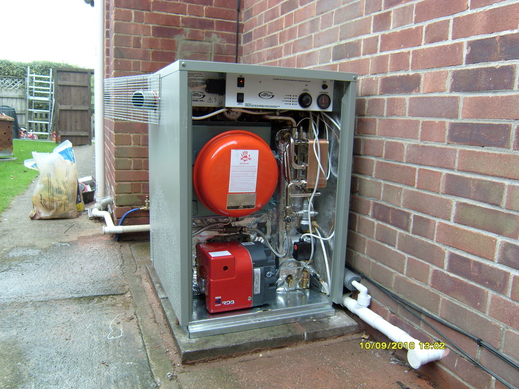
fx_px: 420
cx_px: 260
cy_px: 194
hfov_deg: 63.4
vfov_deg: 49.7
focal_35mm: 28
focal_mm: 4.7
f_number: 2.8
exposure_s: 1/90
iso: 80
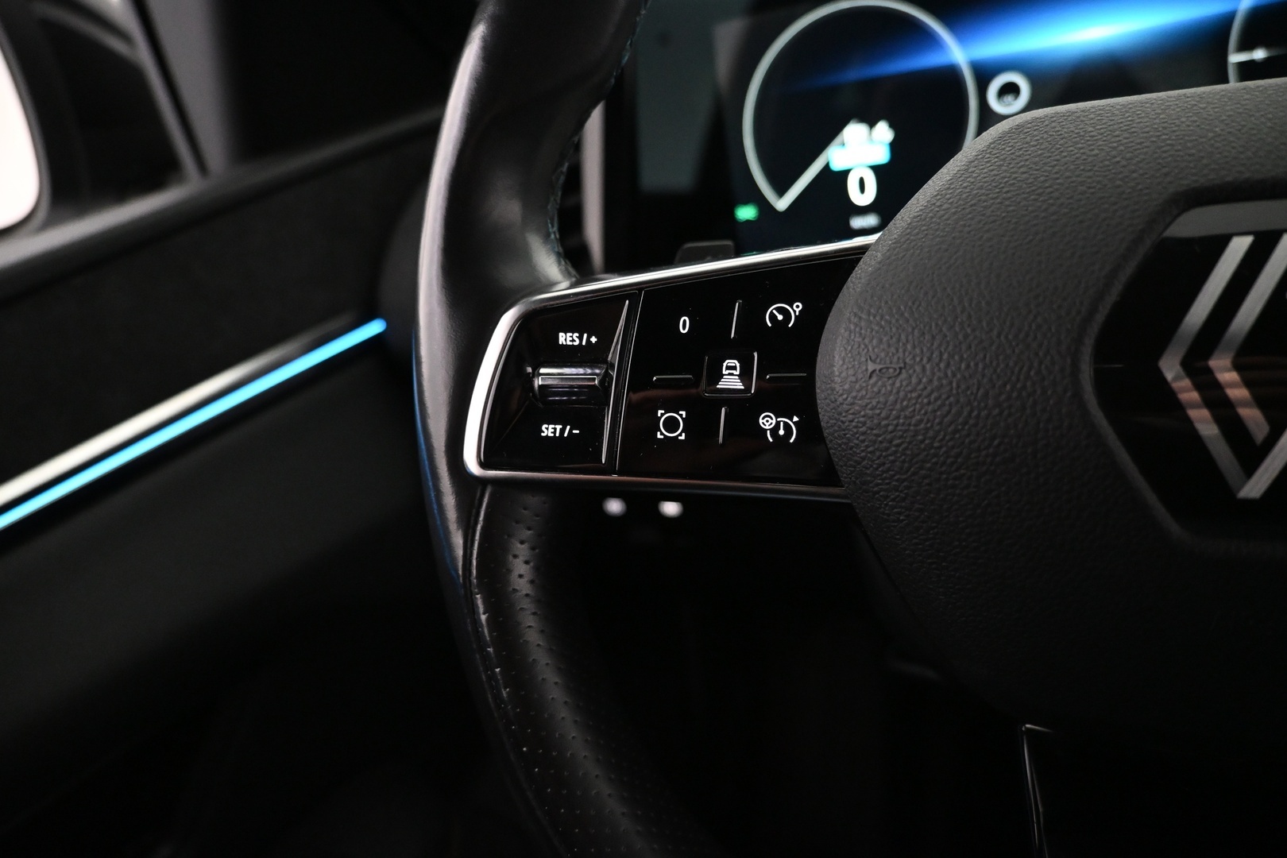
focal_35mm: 24
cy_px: 429
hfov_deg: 73.7
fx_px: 858
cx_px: 644
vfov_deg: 53.1
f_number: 3.5
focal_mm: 16
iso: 4000
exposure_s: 1/60
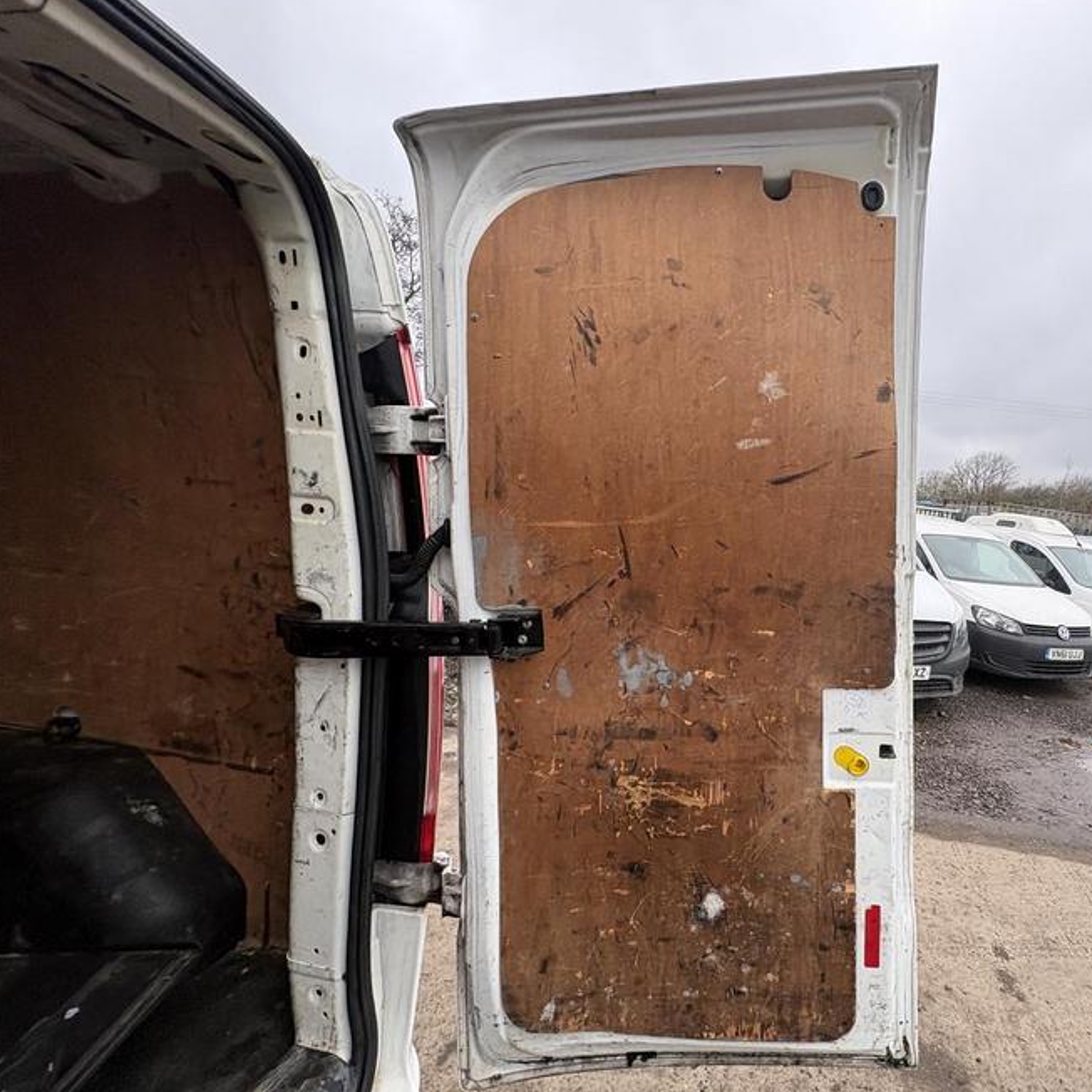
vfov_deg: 84.0
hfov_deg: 80.8
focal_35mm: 17
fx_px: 607
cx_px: 739
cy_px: 543
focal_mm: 2.22
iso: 50
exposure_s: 1/234
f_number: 2.2
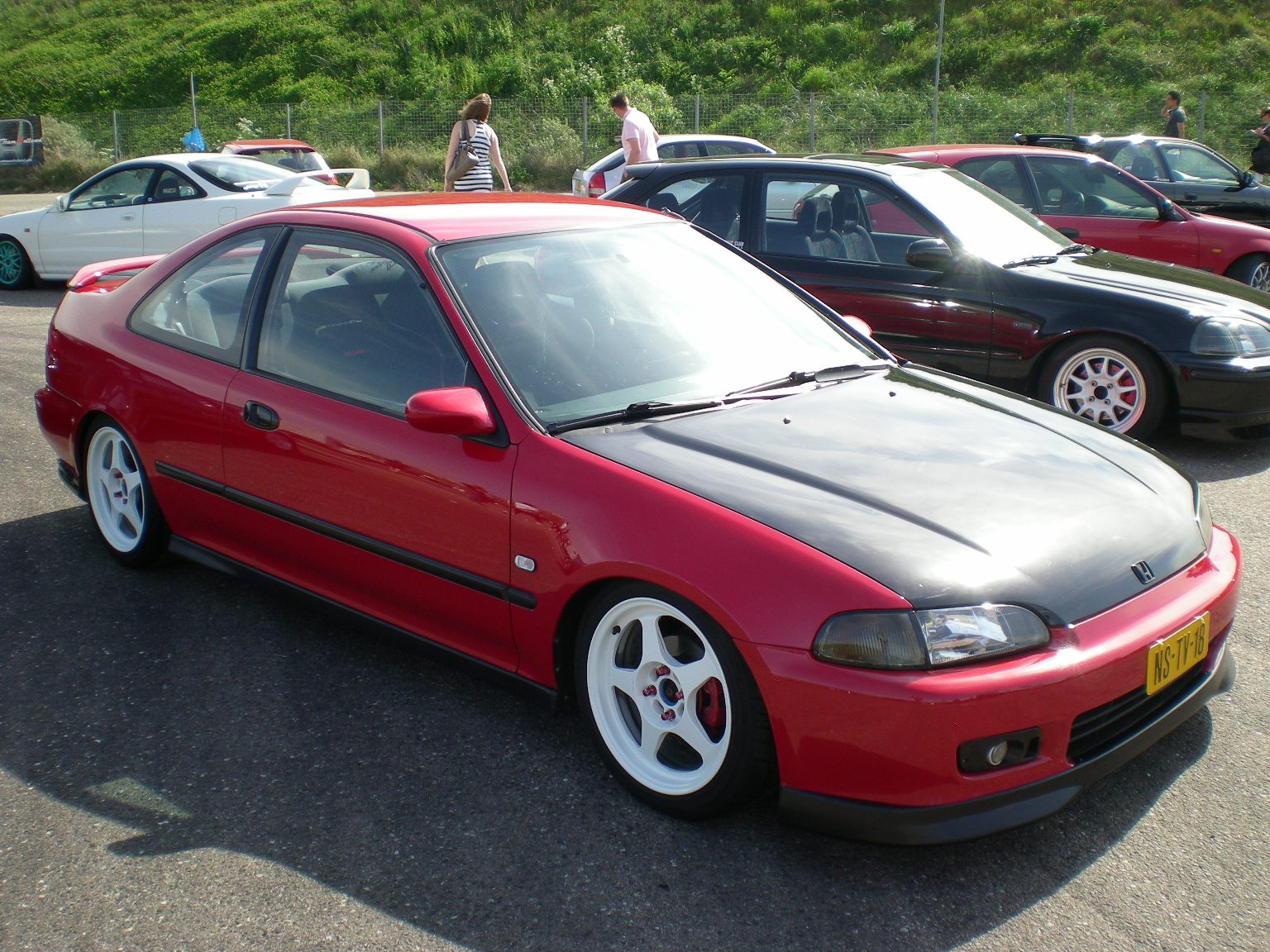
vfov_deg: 37.7
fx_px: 1394
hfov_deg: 49.0
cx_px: 635
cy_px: 476
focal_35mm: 38
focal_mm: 6.3
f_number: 4.6
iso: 50
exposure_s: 1/143
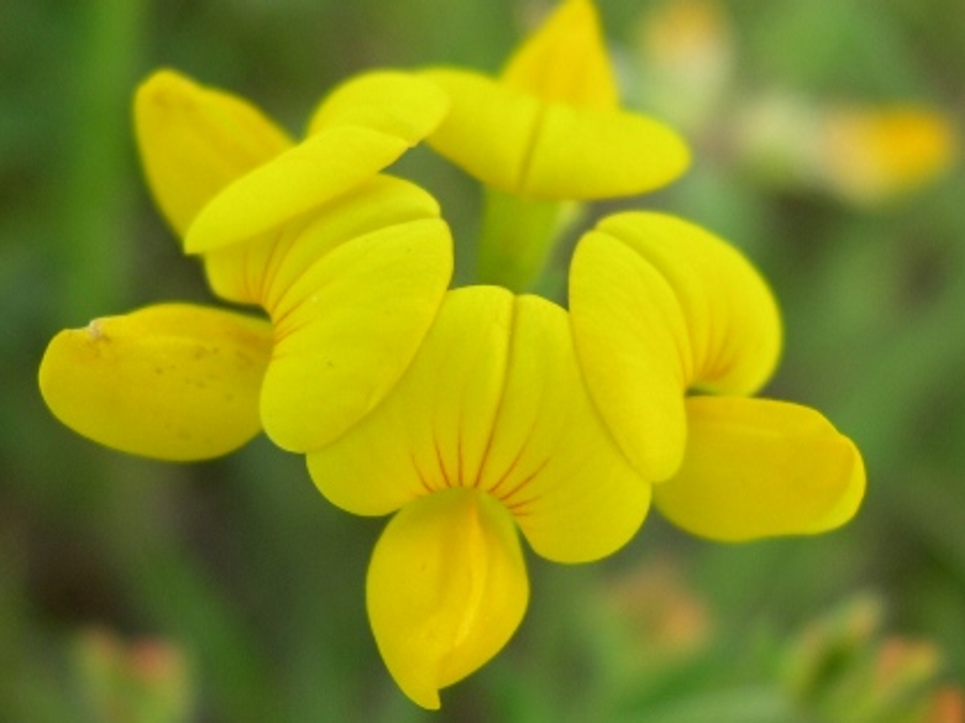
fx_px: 1616
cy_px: 442
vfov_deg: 25.2
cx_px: 500
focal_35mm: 58
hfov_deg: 33.2
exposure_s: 1/130
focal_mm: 8
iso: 100
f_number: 2.8
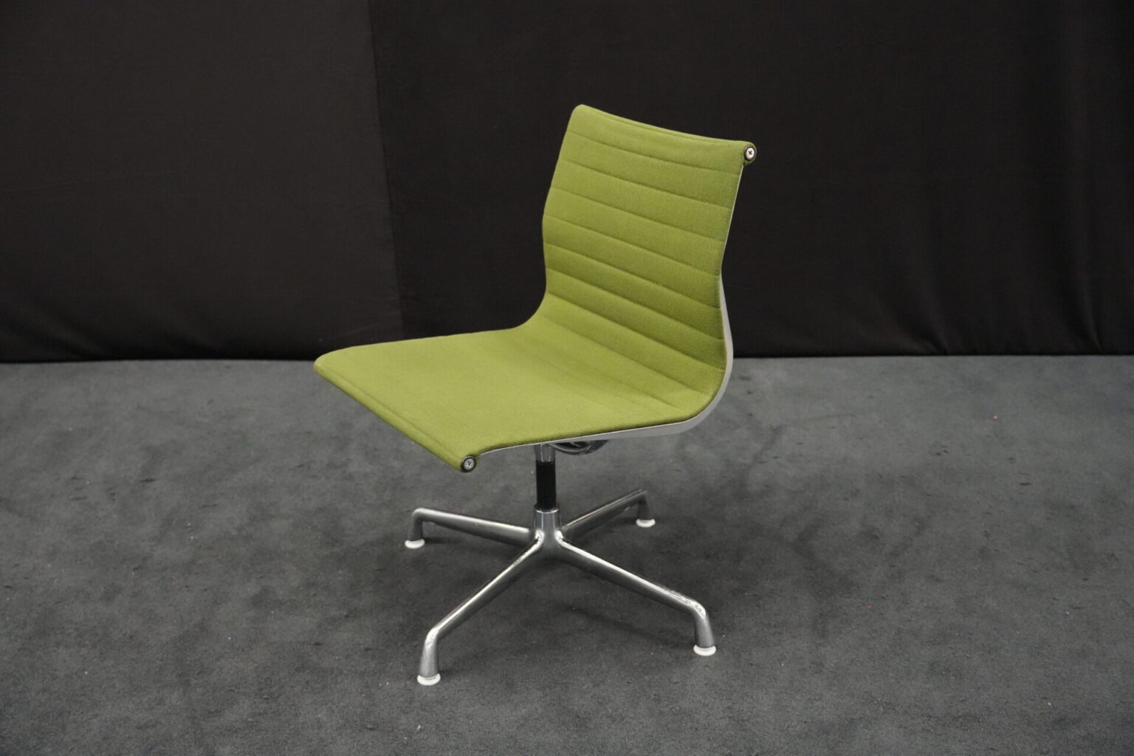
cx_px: 567
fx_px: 1260
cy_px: 378
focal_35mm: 40
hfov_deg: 48.5
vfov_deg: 33.4
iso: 12800
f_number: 4
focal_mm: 40
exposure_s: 1/100
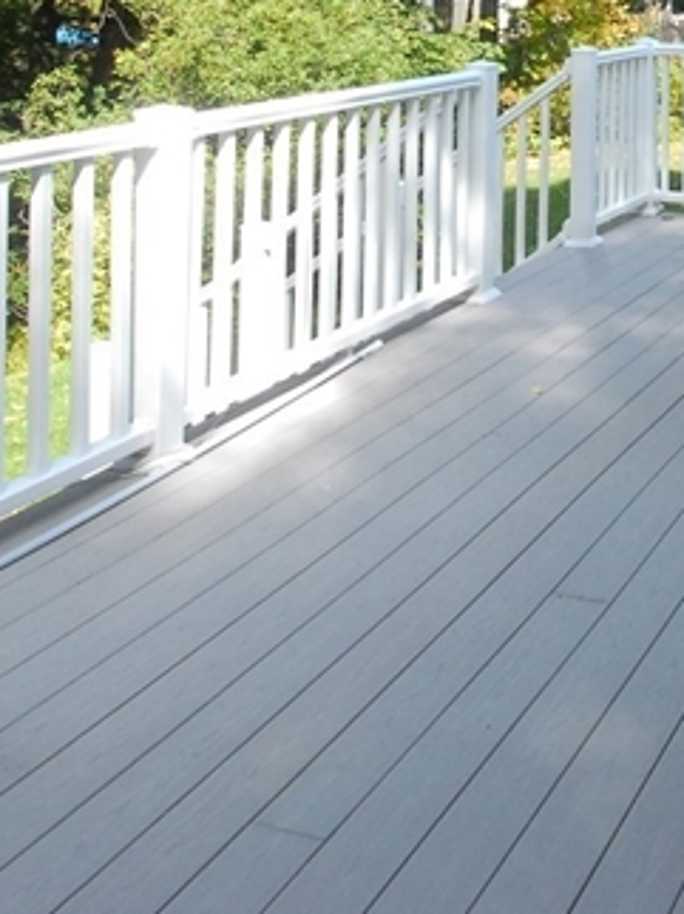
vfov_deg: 36.1
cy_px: -51
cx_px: 789
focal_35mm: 46
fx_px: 1214
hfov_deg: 28.1
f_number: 11
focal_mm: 10
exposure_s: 1/80
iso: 640
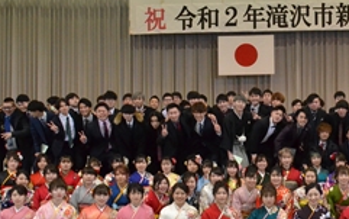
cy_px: 153
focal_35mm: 57
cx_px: 297
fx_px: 543
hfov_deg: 34.2
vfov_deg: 22.7
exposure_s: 1/250
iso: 3200
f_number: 5.6
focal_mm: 18
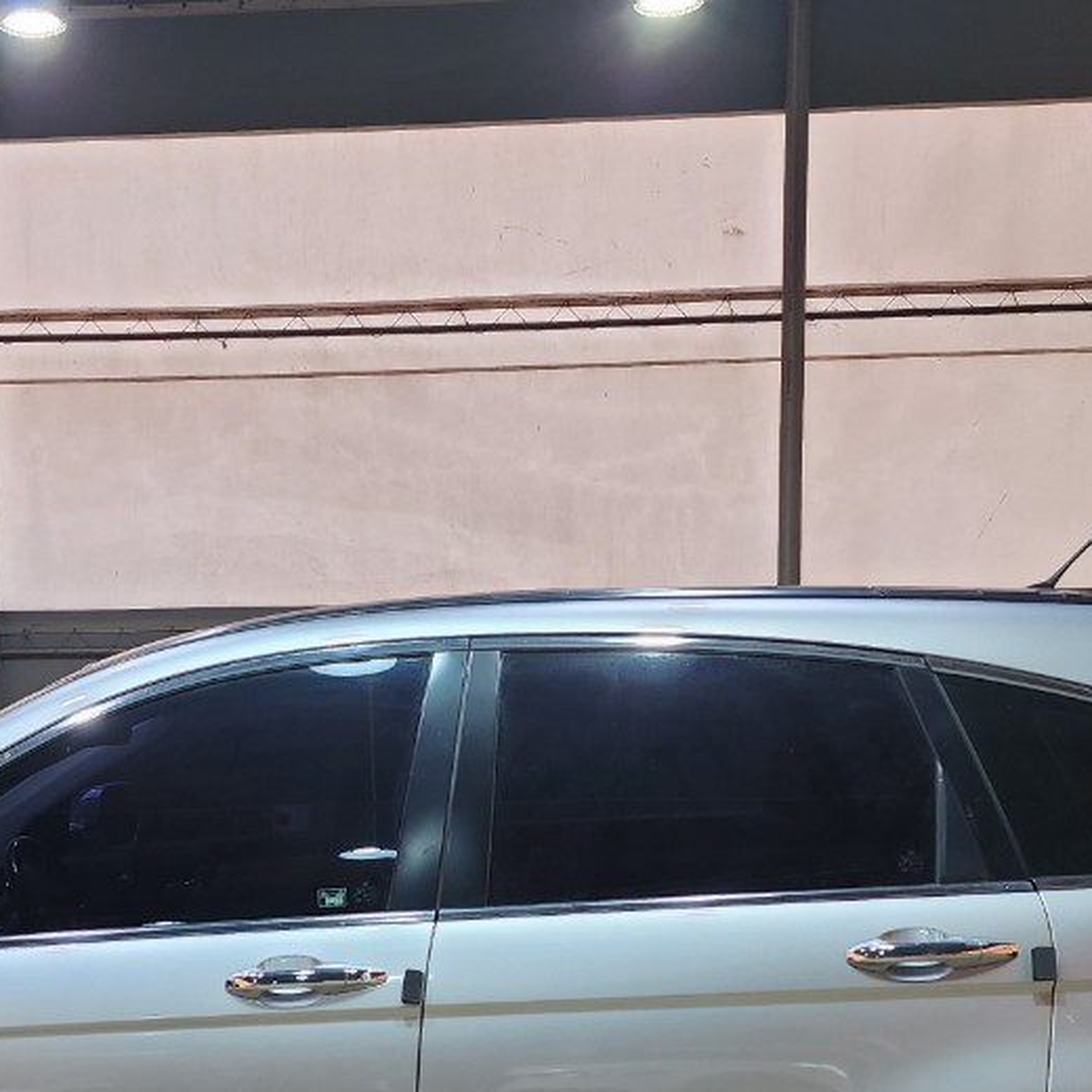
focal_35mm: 50
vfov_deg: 33.2
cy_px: 840
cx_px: 359
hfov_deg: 33.7
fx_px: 1785
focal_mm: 6.4
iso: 64
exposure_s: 1/120
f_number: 1.8
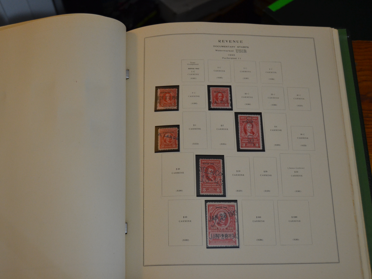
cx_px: 170
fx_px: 462
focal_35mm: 43
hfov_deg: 43.8
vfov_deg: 33.6
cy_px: 140
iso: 1000
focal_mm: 26
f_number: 4
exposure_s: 1/60
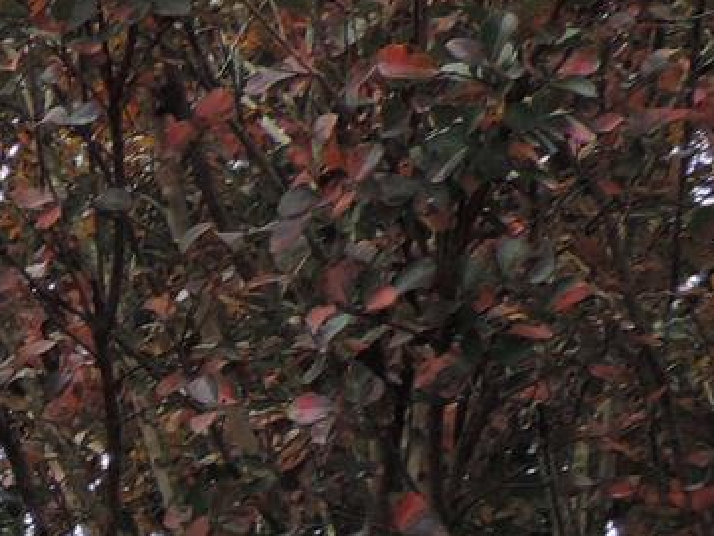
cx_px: -1112
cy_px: 1315
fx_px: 3858
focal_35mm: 187
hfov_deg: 9.2
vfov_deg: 7.4
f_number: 3.2
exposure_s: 1/320
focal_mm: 5.8
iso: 80
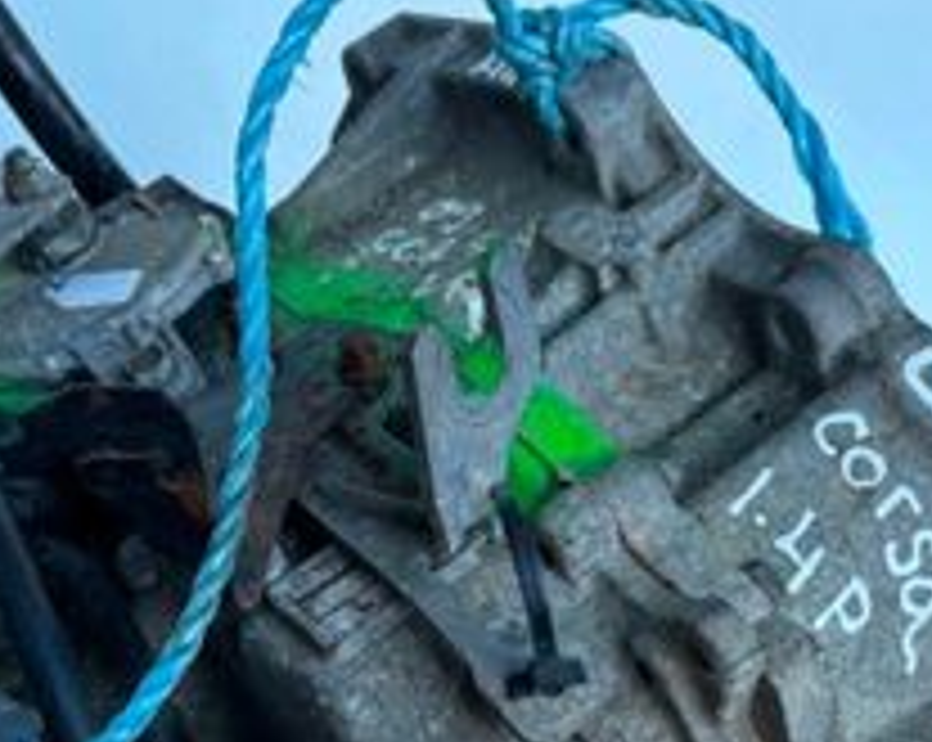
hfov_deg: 27.9
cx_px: 468
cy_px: 720
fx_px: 1873
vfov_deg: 21.7
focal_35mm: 68
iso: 64
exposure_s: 1/136
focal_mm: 6.86
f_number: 1.78
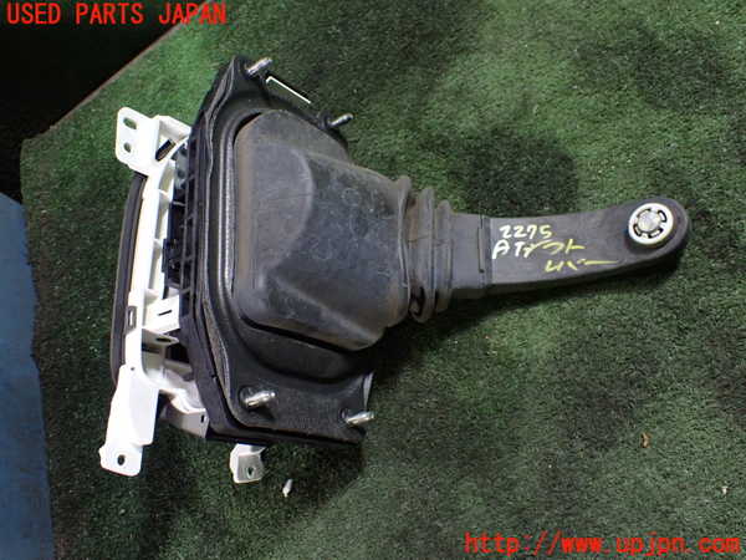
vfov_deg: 46.8
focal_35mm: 30
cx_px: 373
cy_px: 280
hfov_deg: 60.0
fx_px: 647
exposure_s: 1/100
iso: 800
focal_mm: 5.4
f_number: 2.3
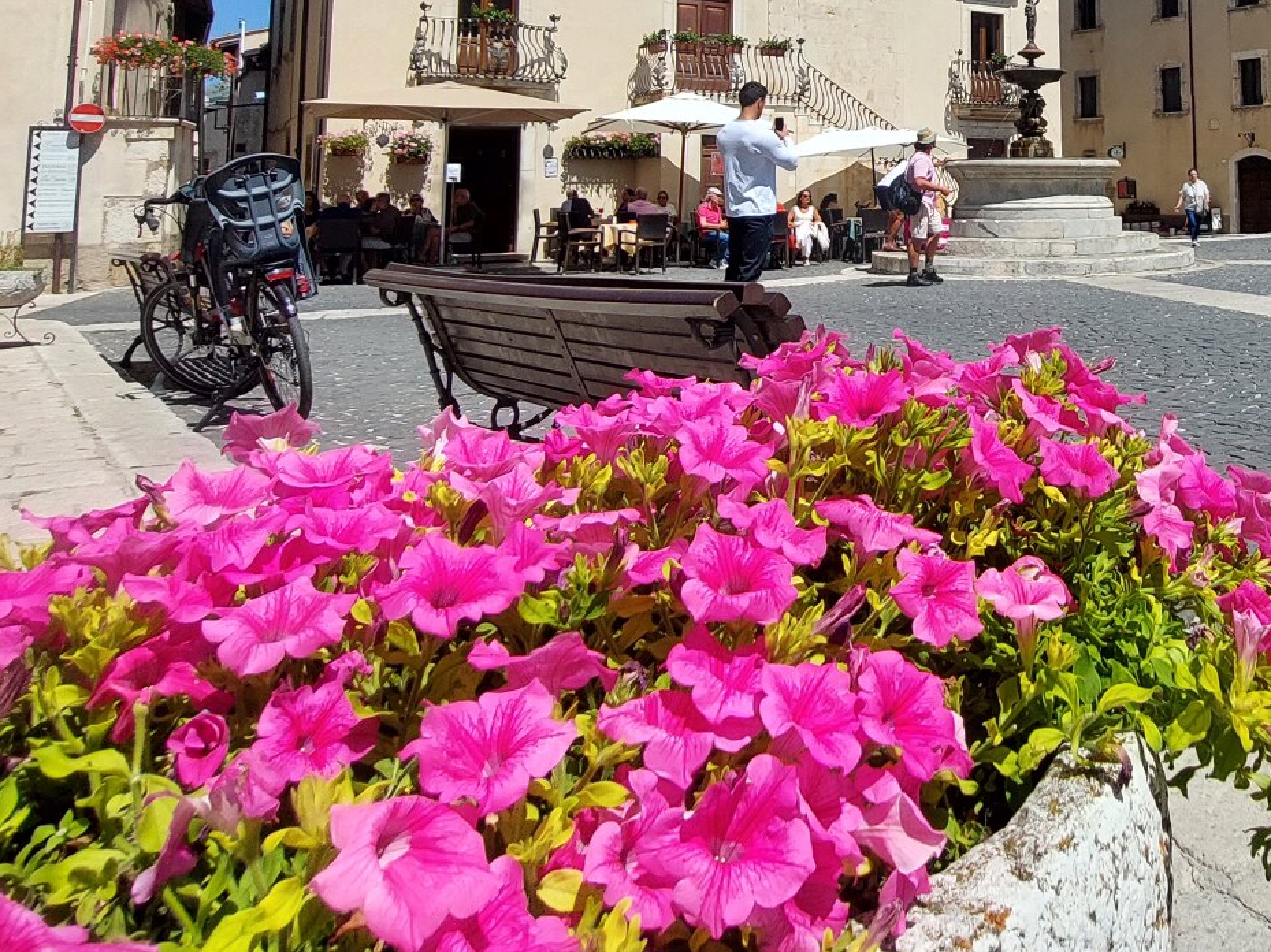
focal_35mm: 28
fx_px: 1028
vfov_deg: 44.5
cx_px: 1034
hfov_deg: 58.2
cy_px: 70
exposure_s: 1/2829
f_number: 2.2
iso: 50
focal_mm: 1.74
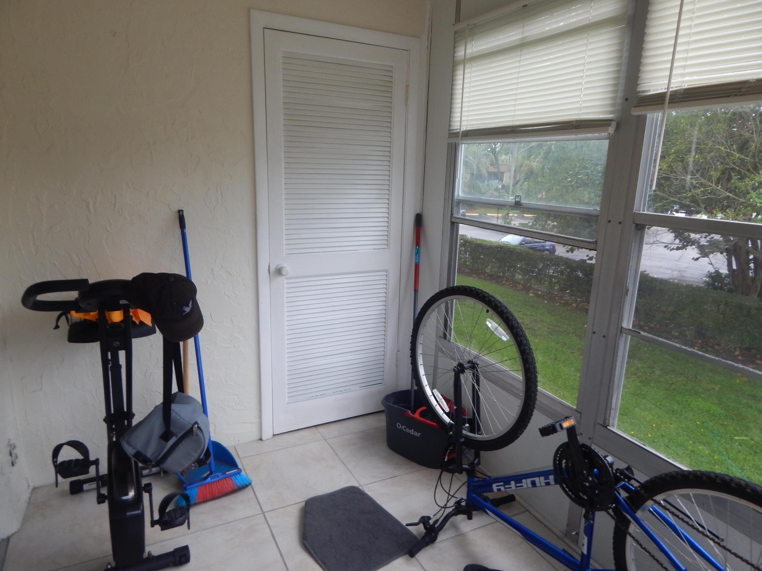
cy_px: 286
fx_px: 484
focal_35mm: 22
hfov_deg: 76.4
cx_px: 381
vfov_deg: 61.1
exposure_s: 1/30
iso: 125
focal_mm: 4
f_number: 3
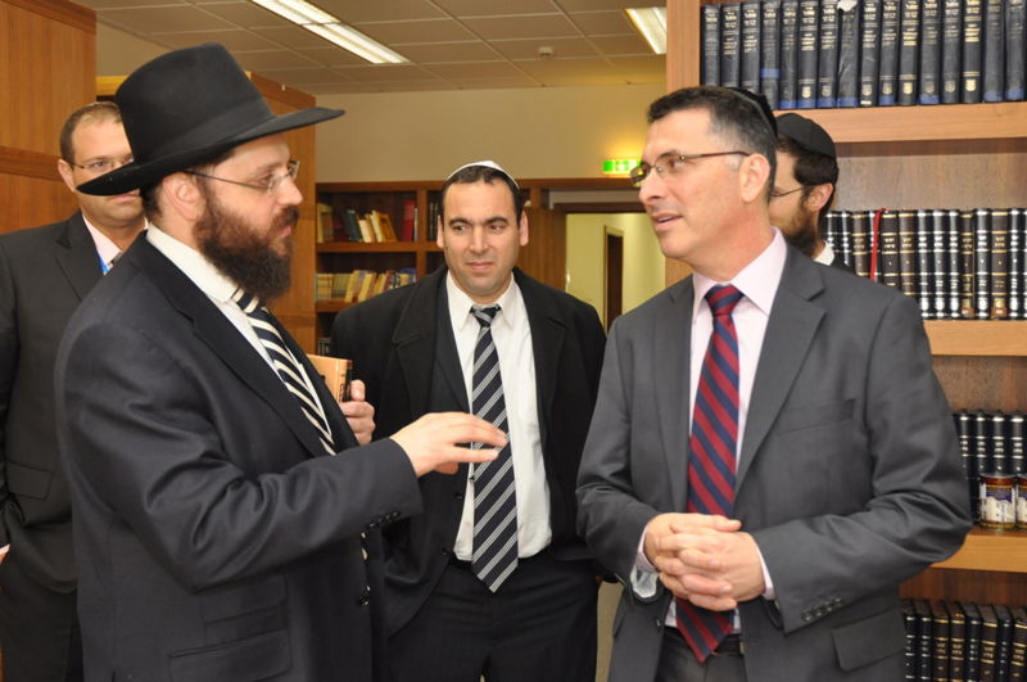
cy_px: 341
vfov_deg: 28.9
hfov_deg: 42.4
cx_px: 514
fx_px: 1325
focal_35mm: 46
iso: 800
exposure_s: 1/60
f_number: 4
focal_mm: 31
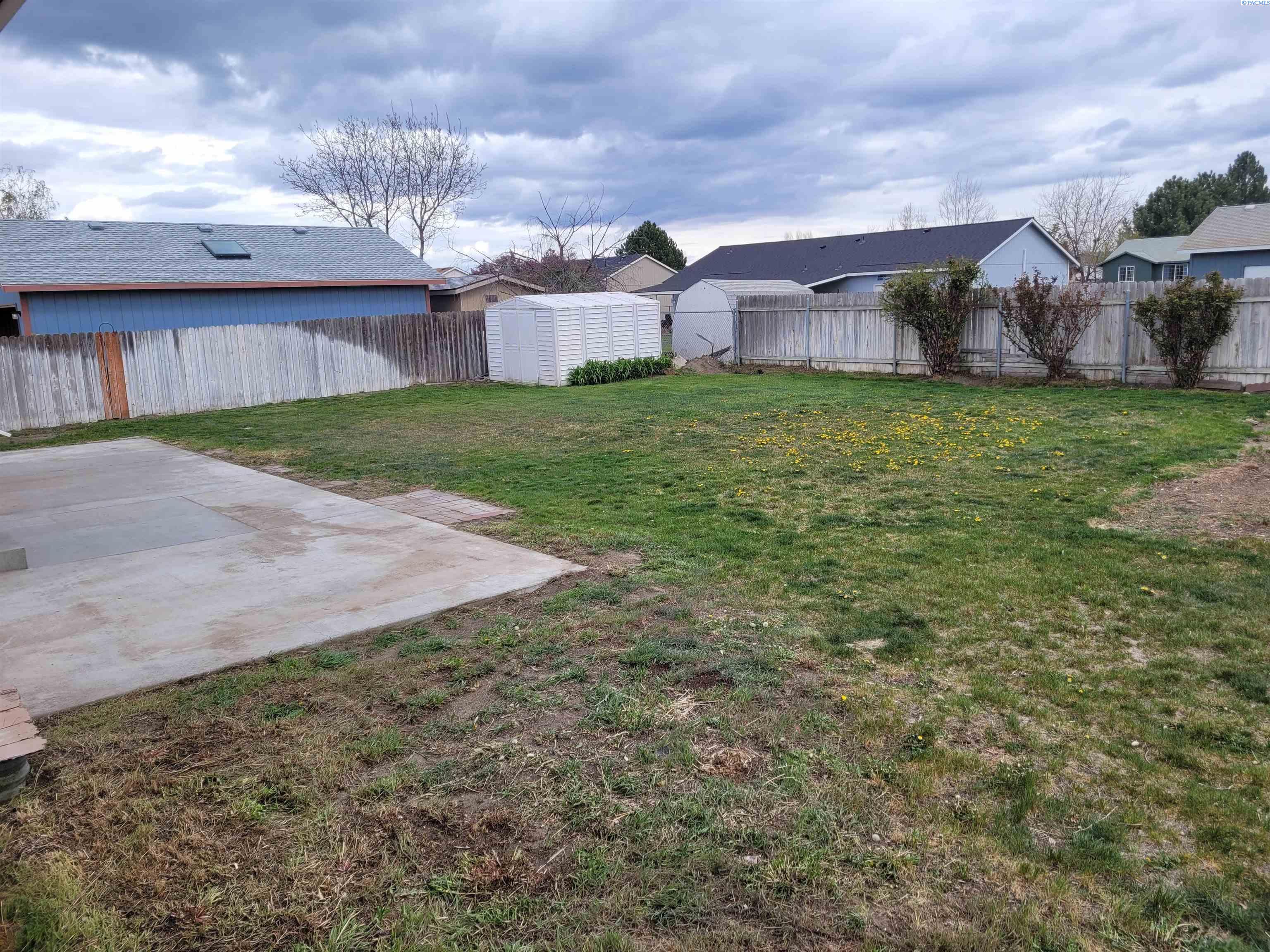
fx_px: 954
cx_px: 635
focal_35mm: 26
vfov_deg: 53.1
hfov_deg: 67.3
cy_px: 476
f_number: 1.8
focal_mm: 5.4
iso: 40
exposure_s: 1/1402
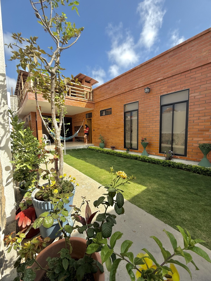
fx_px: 114
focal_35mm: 14
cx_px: 106
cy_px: 140
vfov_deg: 102.1
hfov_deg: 85.7
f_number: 2.2
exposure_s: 1/1235
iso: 50
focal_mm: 2.22
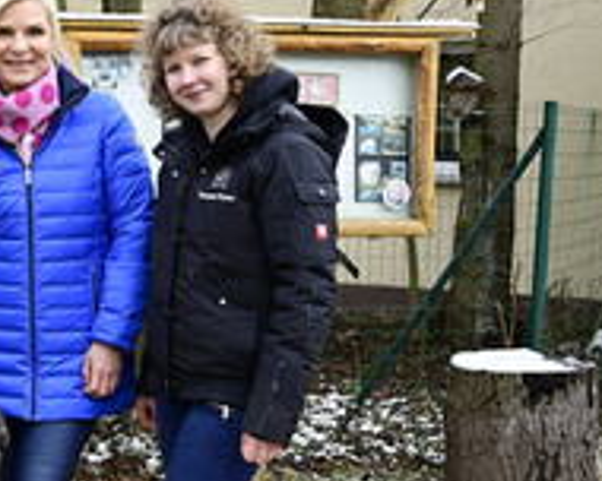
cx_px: -106
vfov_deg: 25.5
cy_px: 348
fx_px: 1053
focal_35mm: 59
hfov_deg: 28.2
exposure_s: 1/250
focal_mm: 26.5
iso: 360
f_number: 5
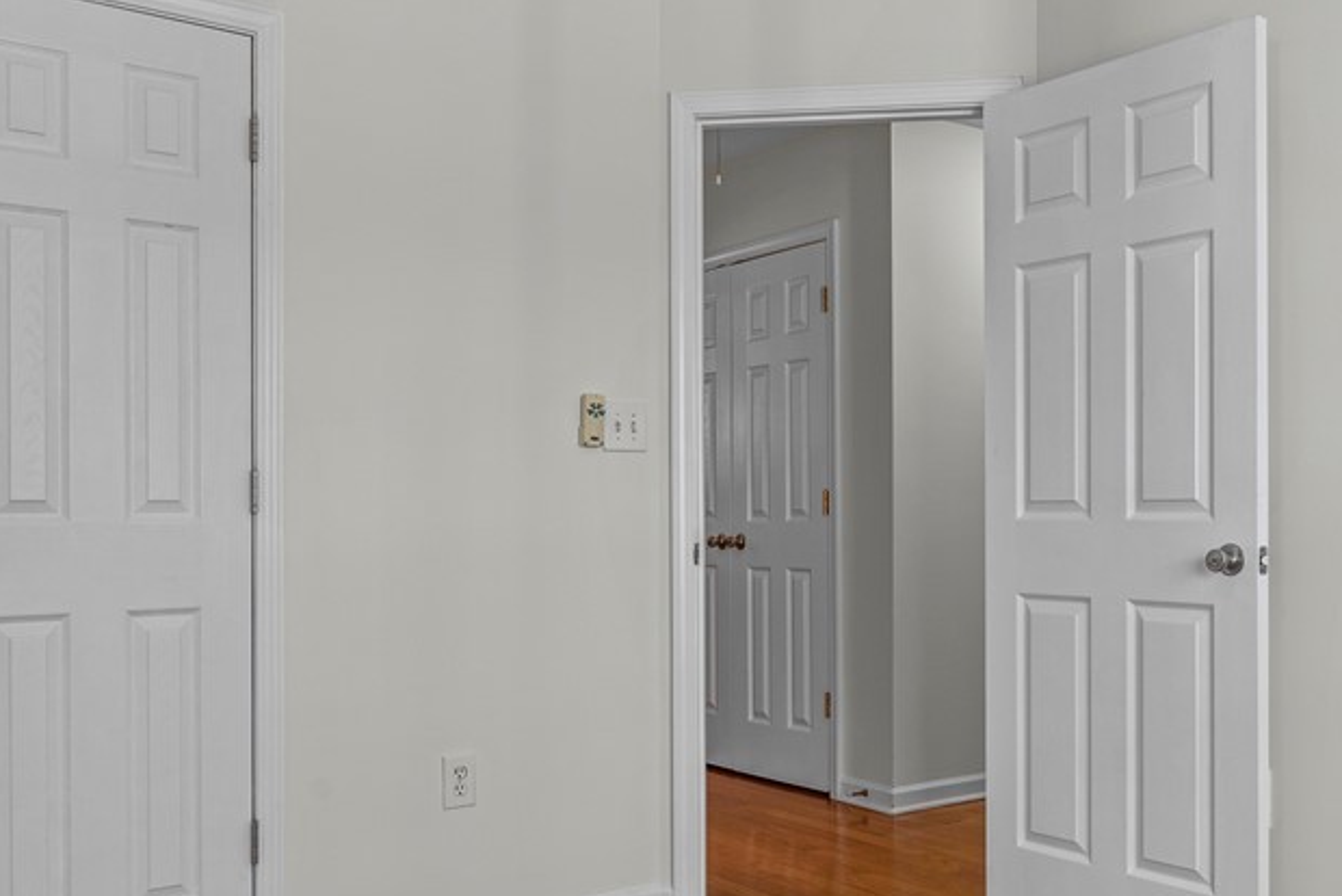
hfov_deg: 54.1
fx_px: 1305
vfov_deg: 37.9
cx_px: 785
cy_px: 418
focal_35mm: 35
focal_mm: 20
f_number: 8
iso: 200
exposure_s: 1/8
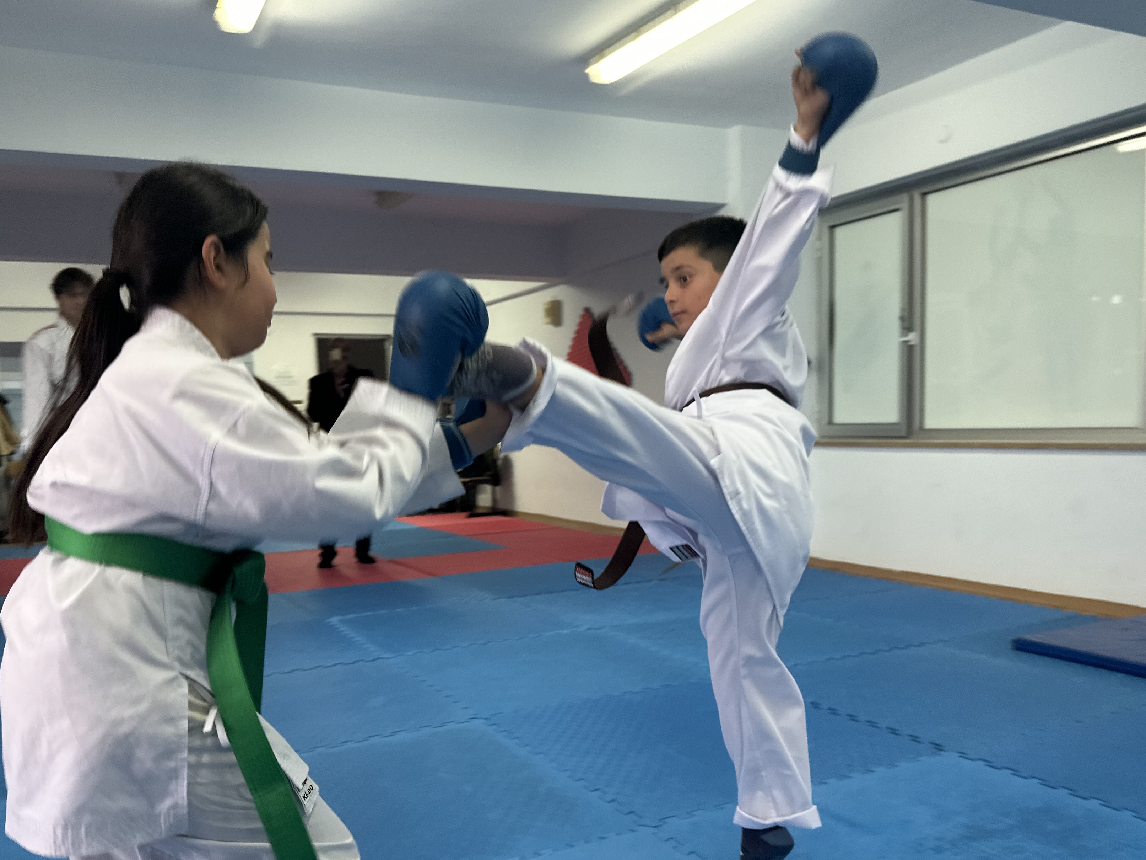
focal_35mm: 30
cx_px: 557
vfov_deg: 46.5
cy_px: 517
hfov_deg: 60.0
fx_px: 993
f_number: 1.78
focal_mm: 6.86
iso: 160
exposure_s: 1/50
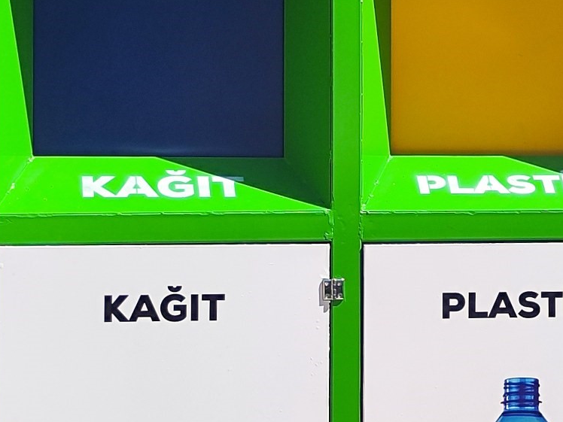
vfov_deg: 18.0
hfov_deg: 22.6
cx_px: 600
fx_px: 1334
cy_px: 255
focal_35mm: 82
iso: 50
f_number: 1.69
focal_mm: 7.01
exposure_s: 1/926
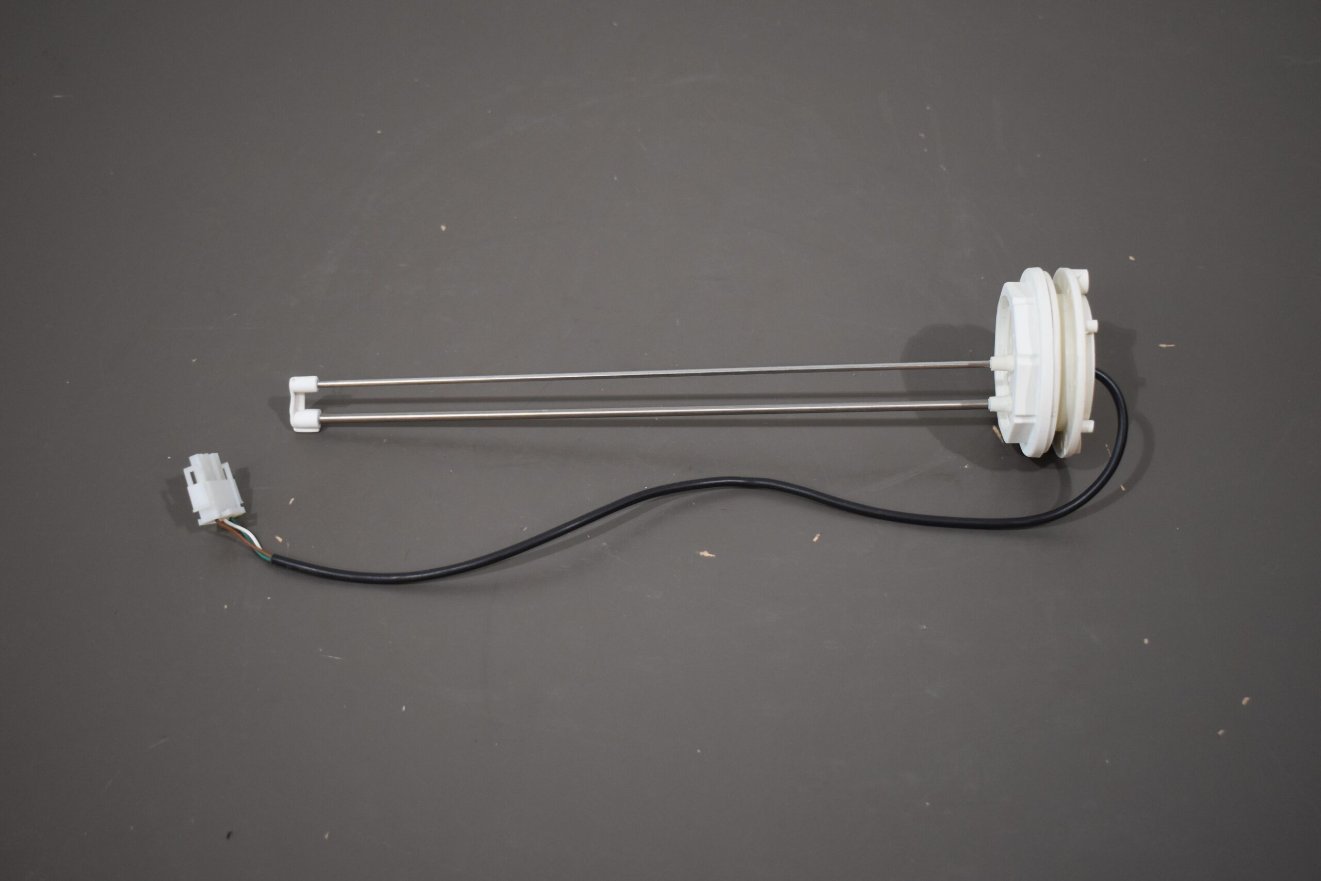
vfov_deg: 28.9
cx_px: 660
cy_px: 440
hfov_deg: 42.3
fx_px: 1706
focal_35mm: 46
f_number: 4.2
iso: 800
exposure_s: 1/250
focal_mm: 31
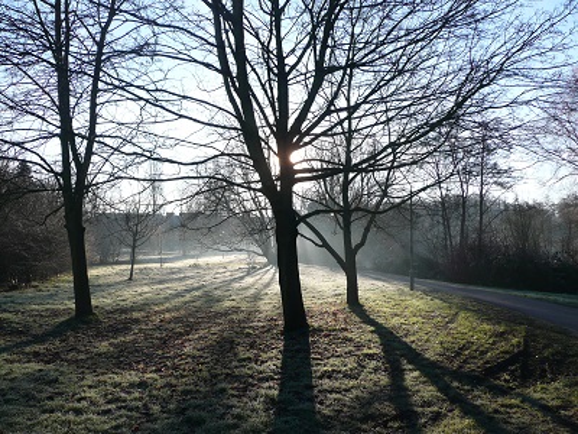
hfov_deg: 60.0
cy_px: 217
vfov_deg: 46.8
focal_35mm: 30
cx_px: 289
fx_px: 501
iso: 100
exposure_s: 1/400
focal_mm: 4.9
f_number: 3.4
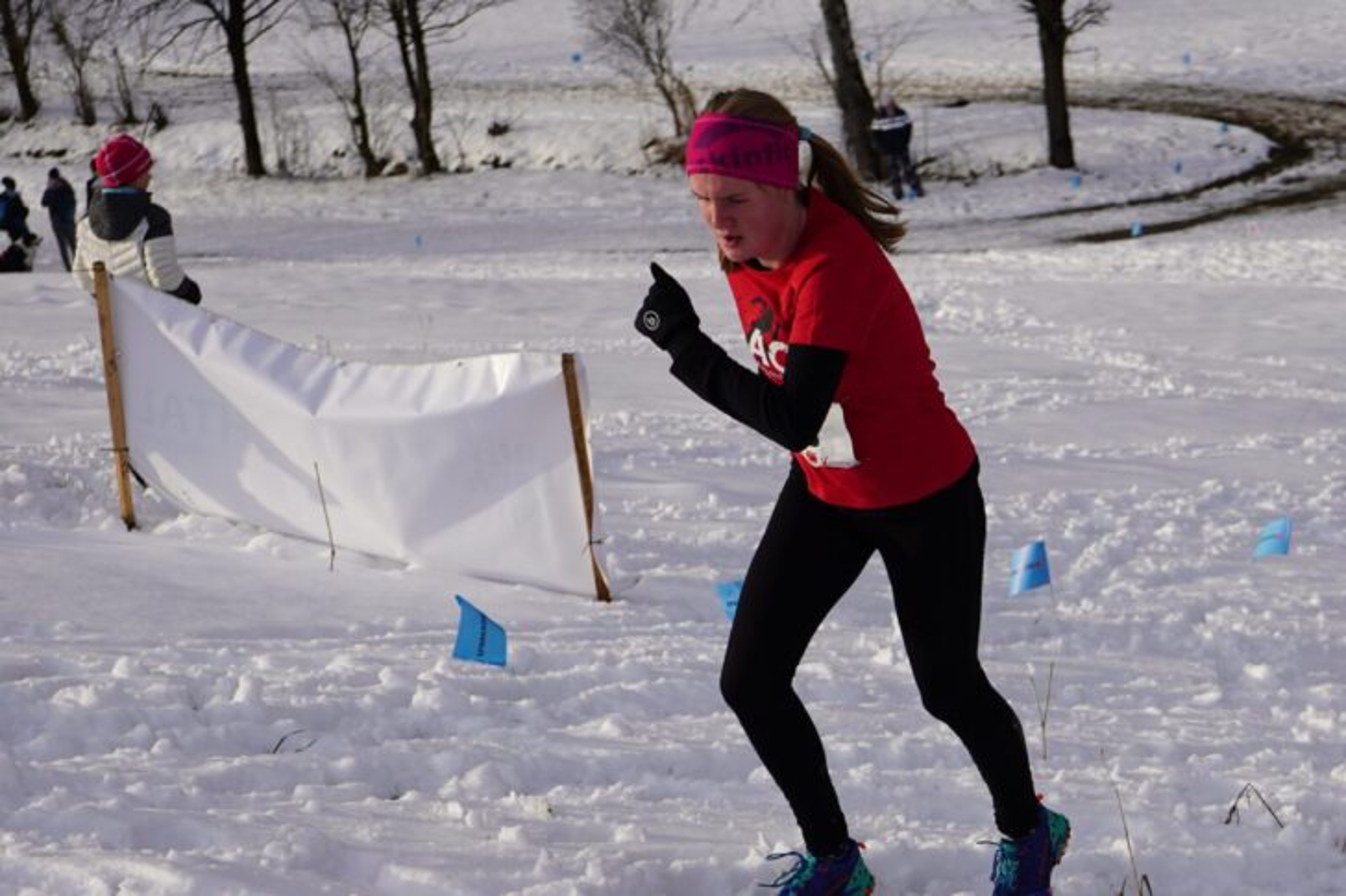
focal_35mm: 50
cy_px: 448
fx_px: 1869
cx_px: 673
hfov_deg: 39.6
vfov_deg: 27.0
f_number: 5.6
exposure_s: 1/833
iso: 100
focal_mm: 50
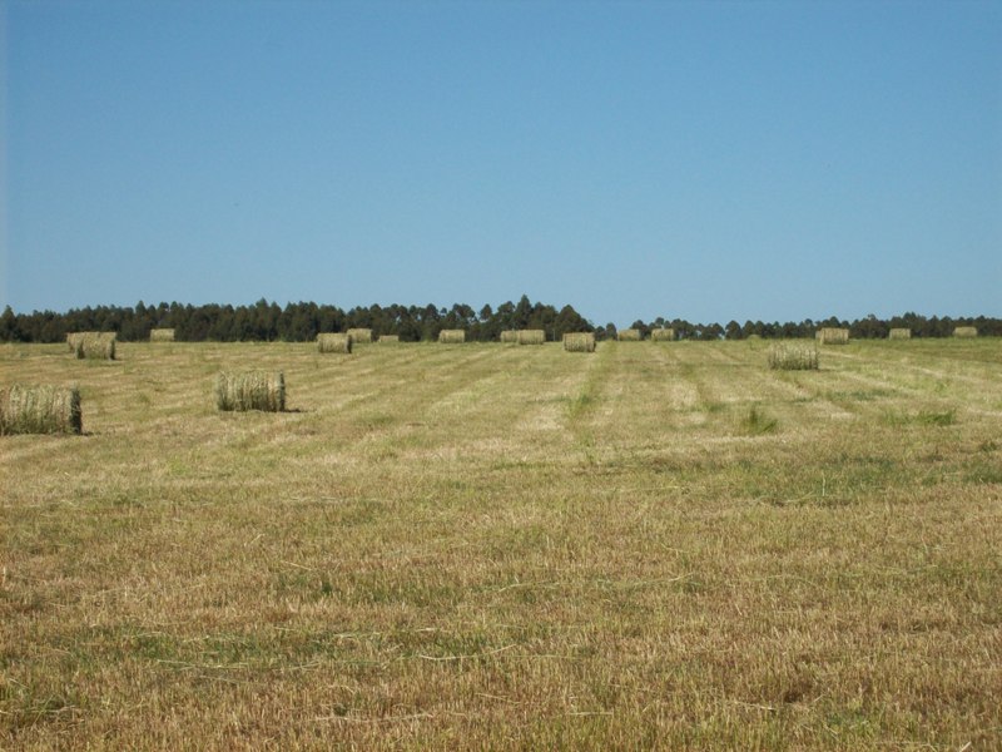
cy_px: 376
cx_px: 501
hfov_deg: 18.2
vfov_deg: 13.7
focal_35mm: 108
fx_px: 3126
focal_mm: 18
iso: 80
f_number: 8.5
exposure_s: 1/330
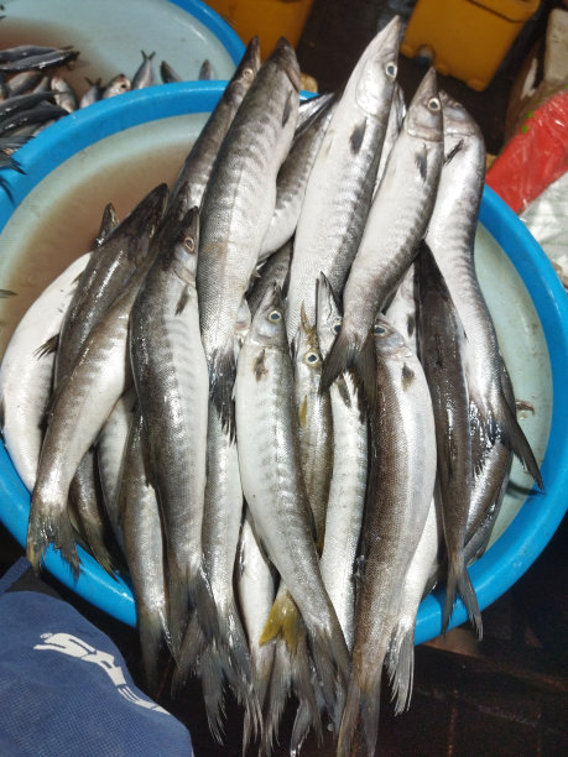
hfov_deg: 51.4
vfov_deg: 65.3
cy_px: 378
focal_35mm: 27
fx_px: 591
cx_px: 284
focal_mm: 4.71
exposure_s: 1/100
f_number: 1.79
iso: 173
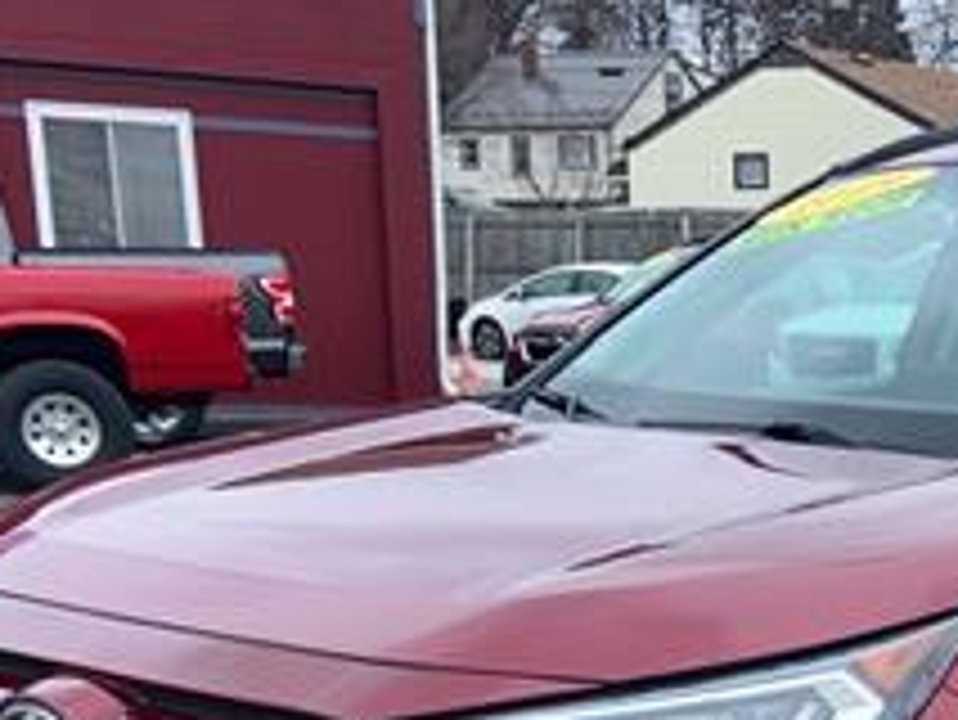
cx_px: 1097
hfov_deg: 23.2
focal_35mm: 78
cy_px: 891
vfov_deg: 17.9
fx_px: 2160
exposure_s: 1/1238
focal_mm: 5.7
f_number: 1.5
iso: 32
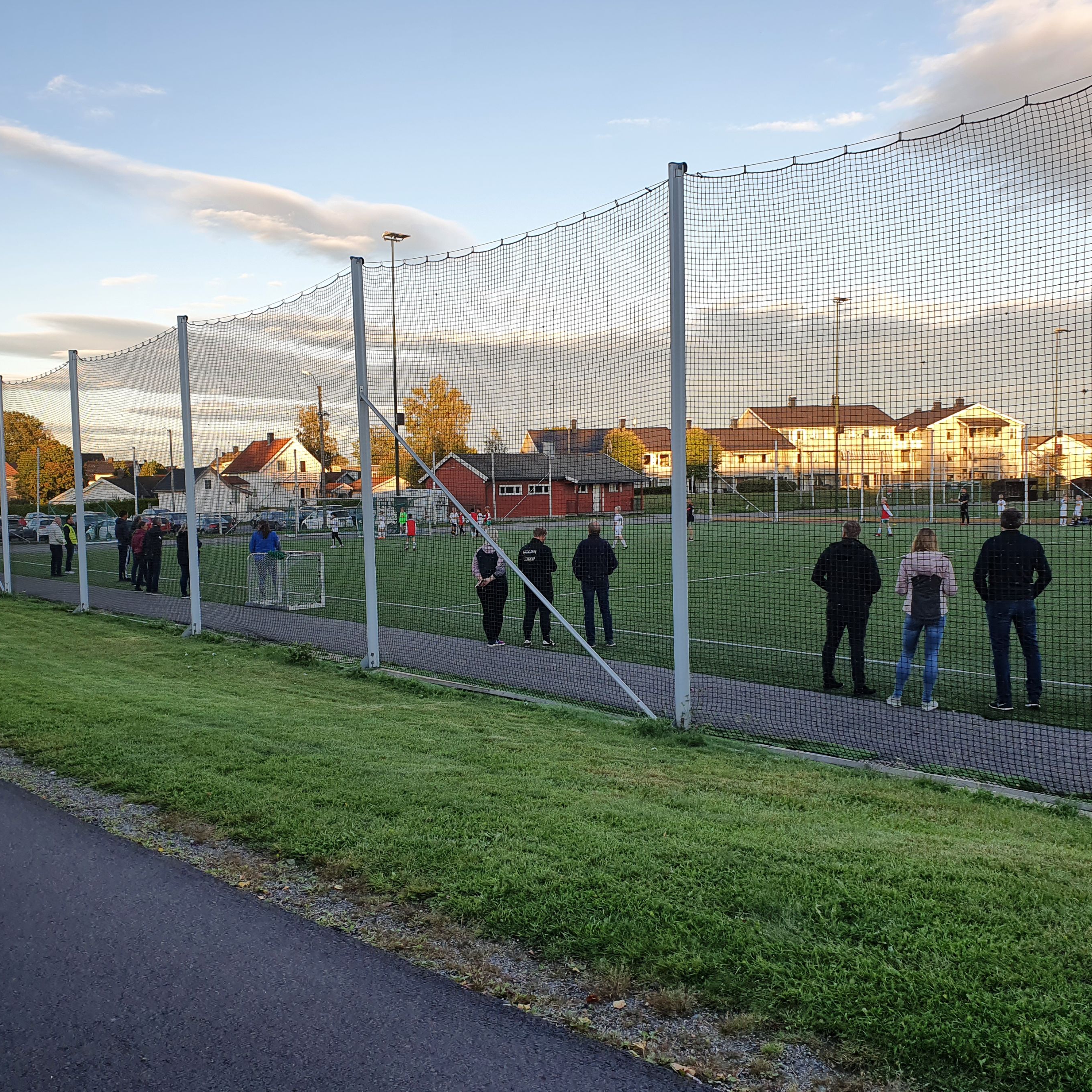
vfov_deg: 52.5
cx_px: 451
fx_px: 1106
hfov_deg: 52.3
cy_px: 540
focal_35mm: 31
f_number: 2.4
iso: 50
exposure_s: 1/266
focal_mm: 4.32
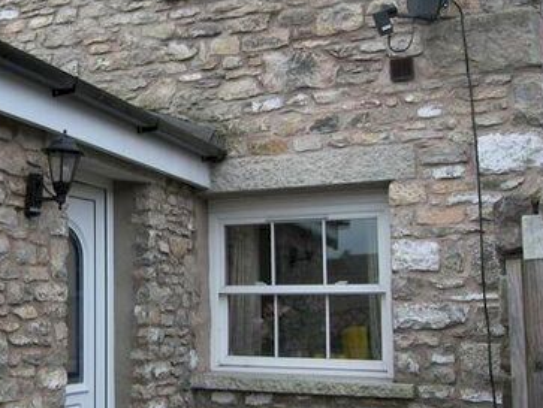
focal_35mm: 50
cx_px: 44
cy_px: 214
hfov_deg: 35.6
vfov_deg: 29.2
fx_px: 785
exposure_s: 1/50
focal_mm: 5.4
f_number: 2.8
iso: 50
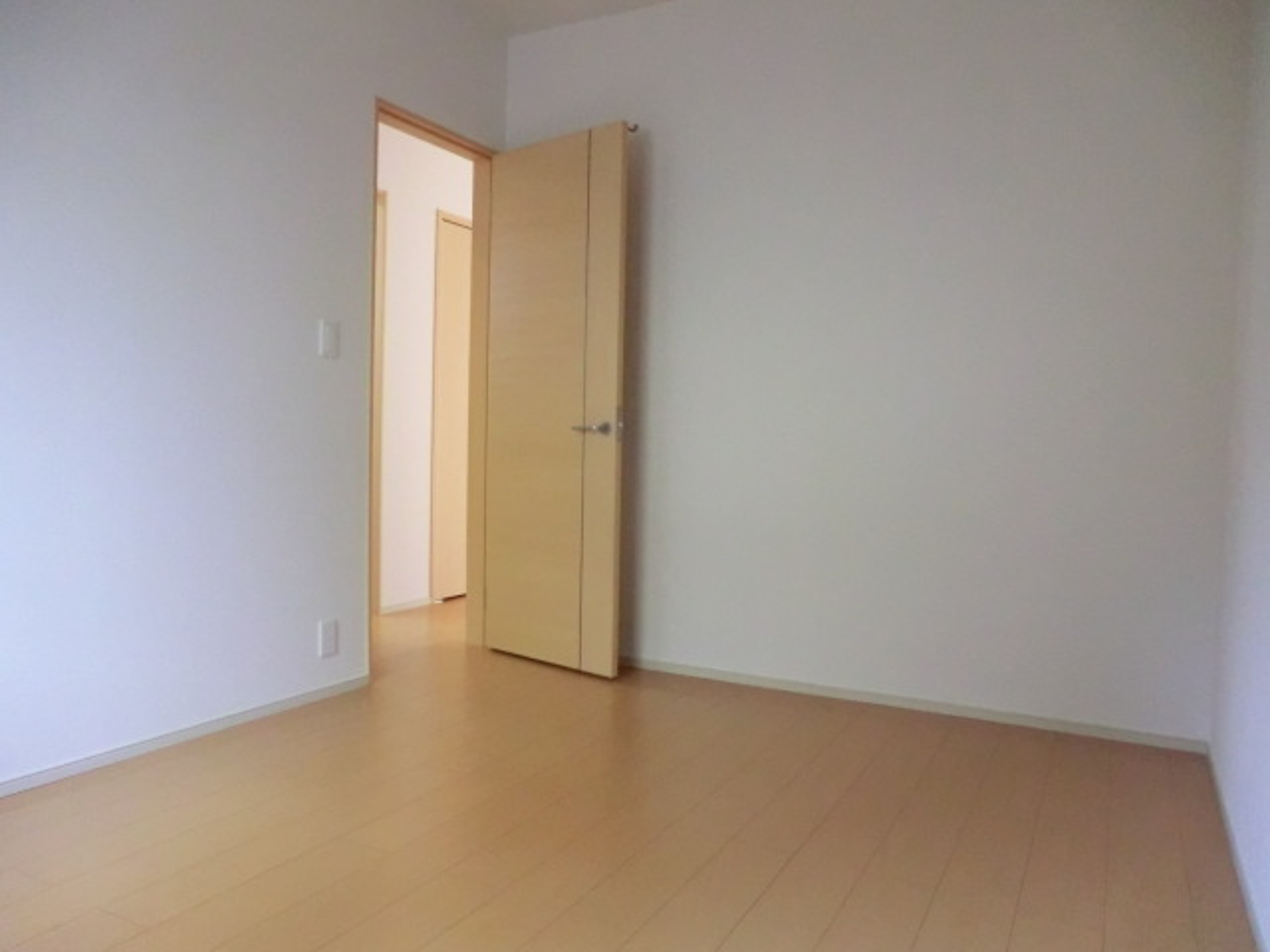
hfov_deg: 71.6
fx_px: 881
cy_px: 476
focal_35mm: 24
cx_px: 635
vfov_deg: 56.8
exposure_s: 1/60
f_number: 3.2
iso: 640
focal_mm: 4.3
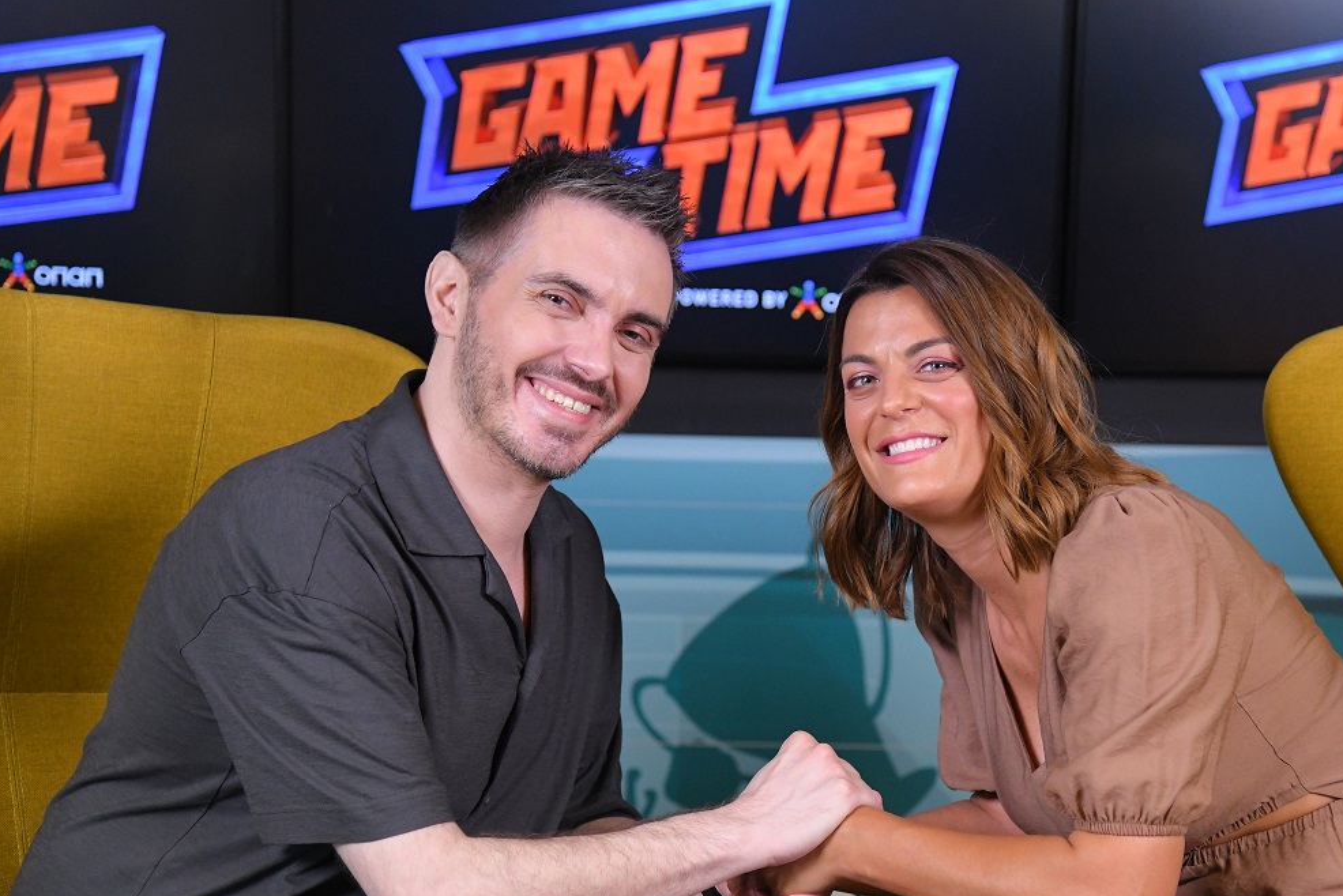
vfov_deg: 12.9
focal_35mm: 106
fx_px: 3955
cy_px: 573
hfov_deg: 19.3
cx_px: 781
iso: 3200
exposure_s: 1/320
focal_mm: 82
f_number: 4
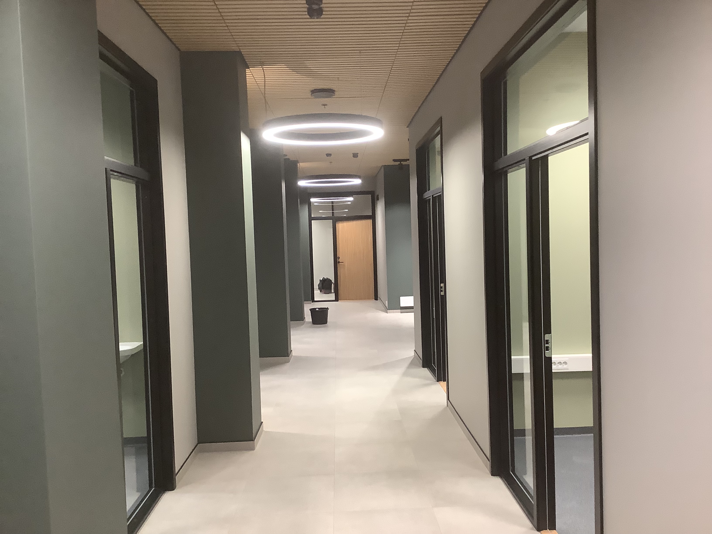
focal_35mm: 31
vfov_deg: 45.4
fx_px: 638
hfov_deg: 58.4
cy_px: 267
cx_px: 356
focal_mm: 3.3
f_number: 2.4
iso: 160
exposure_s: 1/50
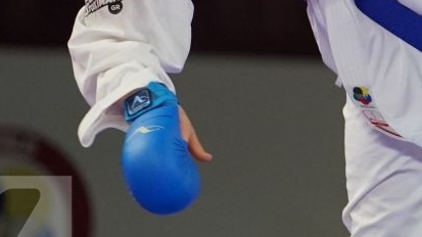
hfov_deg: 2.4
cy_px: -94
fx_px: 10213
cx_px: 669
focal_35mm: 913
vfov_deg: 1.3
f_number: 2.8
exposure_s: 1/1000
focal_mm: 200
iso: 2500
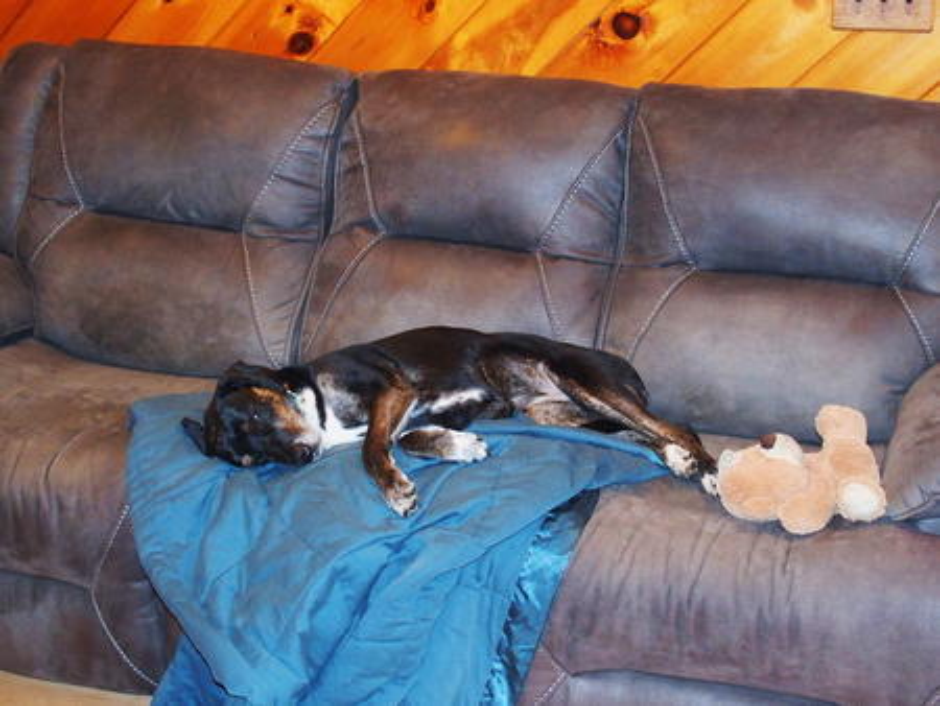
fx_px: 1358
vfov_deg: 29.1
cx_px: 470
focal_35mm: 50
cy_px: 353
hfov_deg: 38.2
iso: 800
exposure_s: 1/50
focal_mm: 10.8
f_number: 2.8
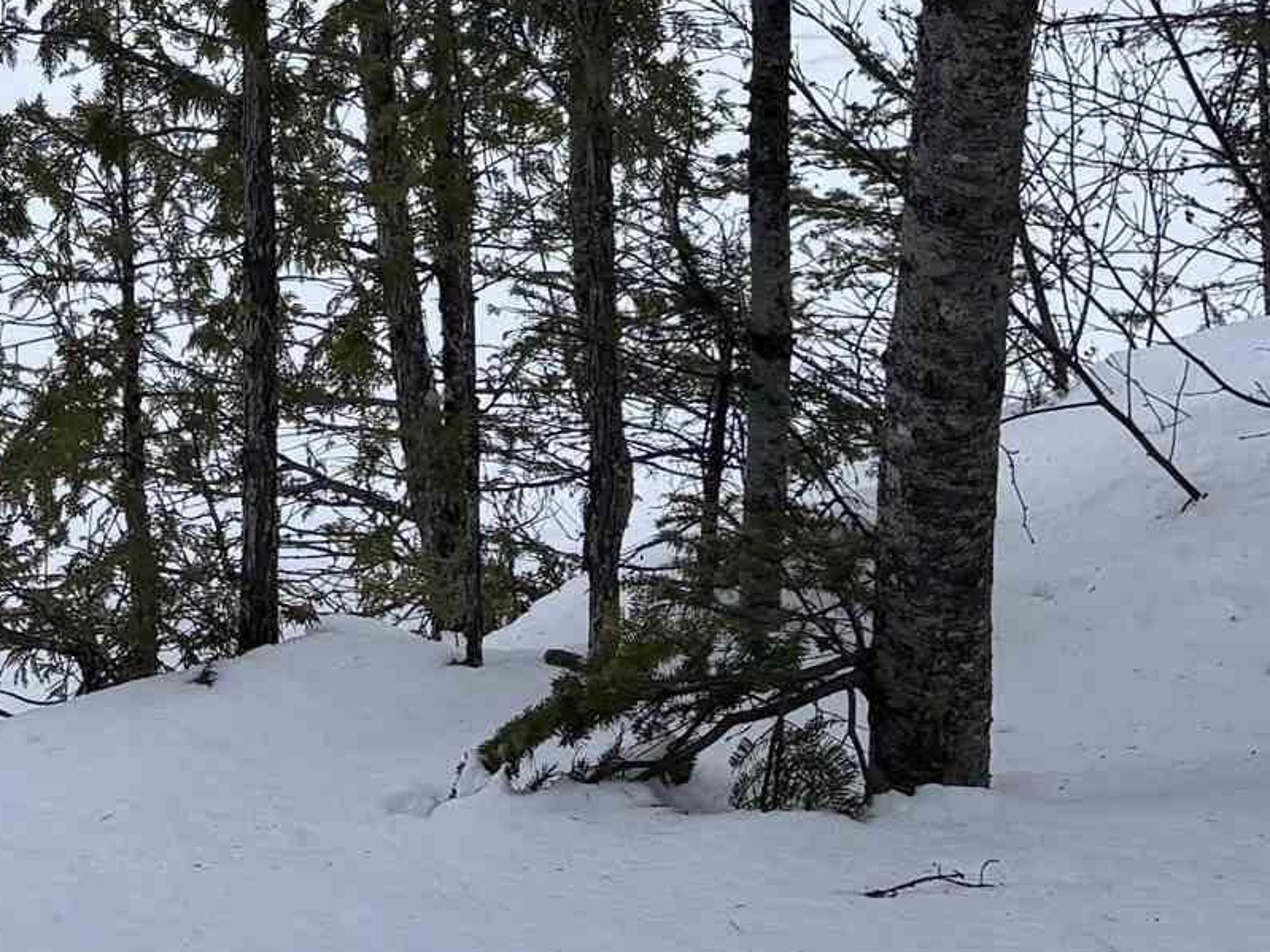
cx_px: -75
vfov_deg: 13.4
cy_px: -729
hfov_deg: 19.0
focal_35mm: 100
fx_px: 3668
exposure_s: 1/927
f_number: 1.6
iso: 50
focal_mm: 5.96
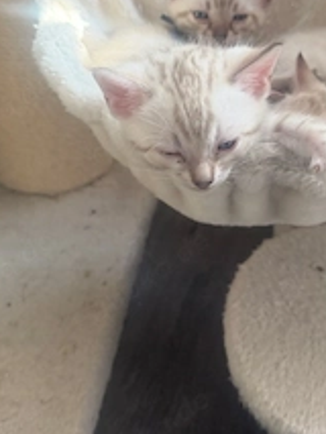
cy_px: 141
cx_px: 194
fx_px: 564
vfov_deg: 41.4
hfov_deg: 32.1
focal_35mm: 45
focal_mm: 6.76
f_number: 1.78
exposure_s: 1/103
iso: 200
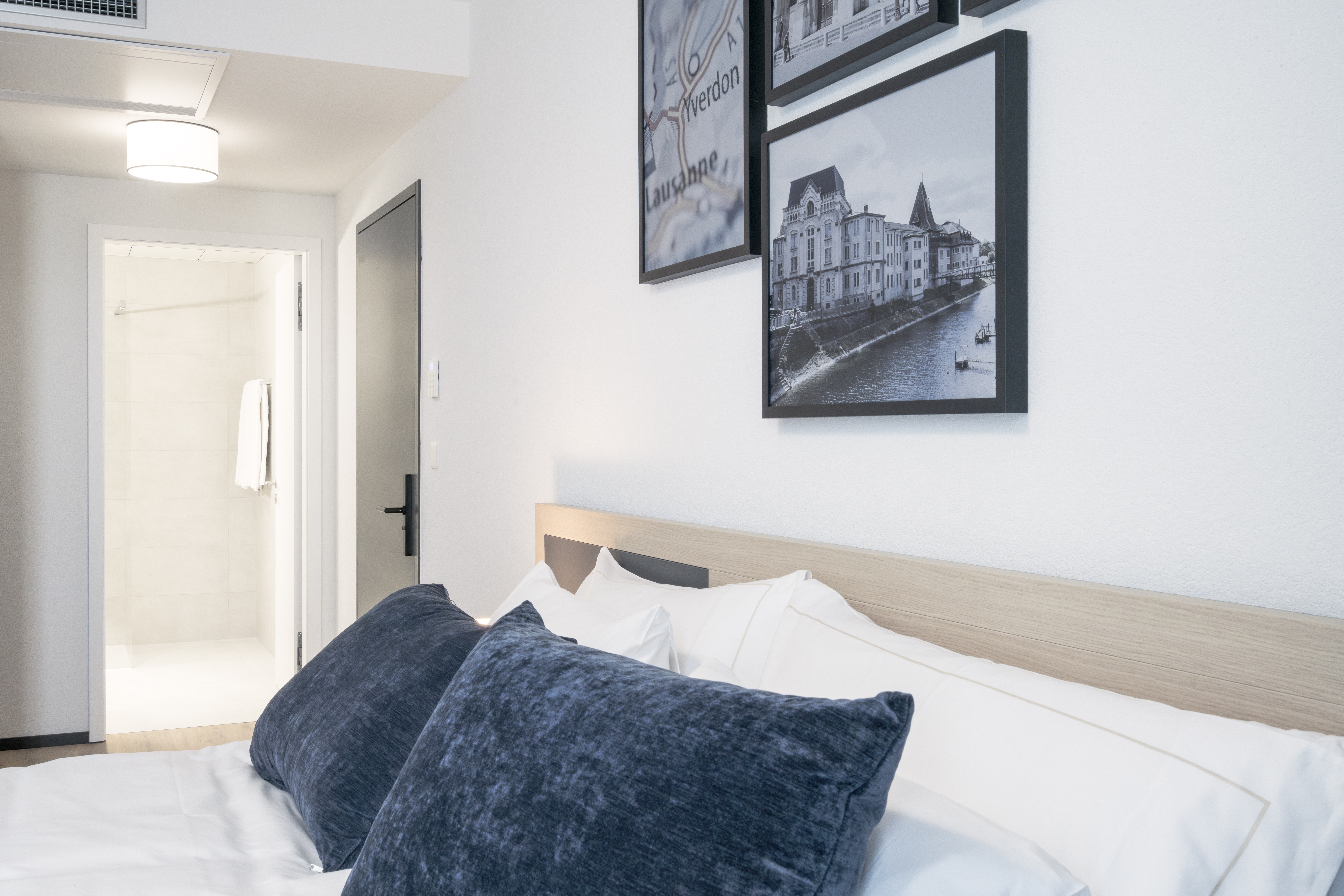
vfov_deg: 37.9
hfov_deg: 54.4
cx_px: 672
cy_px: 448
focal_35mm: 35
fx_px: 1307
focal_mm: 35
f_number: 16
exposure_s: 1/6
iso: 800
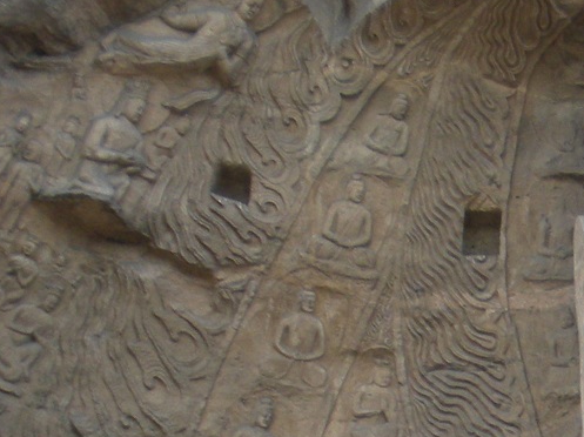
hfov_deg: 12.9
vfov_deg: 9.9
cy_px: 653
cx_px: 874
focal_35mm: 145
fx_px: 2444
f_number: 3.5
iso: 64
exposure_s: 1/133
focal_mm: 6.3
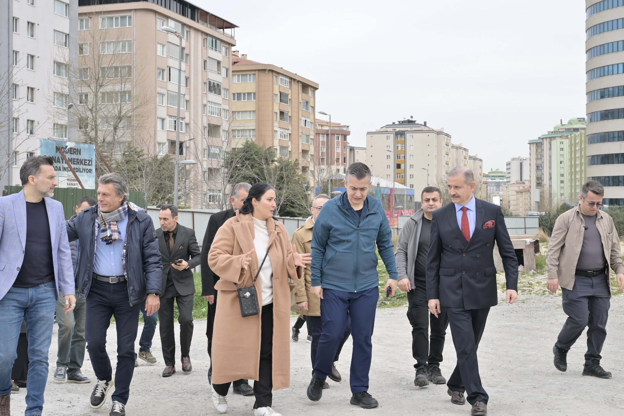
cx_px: 312
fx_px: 693
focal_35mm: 40
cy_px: 208
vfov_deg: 33.4
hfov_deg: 48.5
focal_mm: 40
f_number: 7.1
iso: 125
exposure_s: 1/200
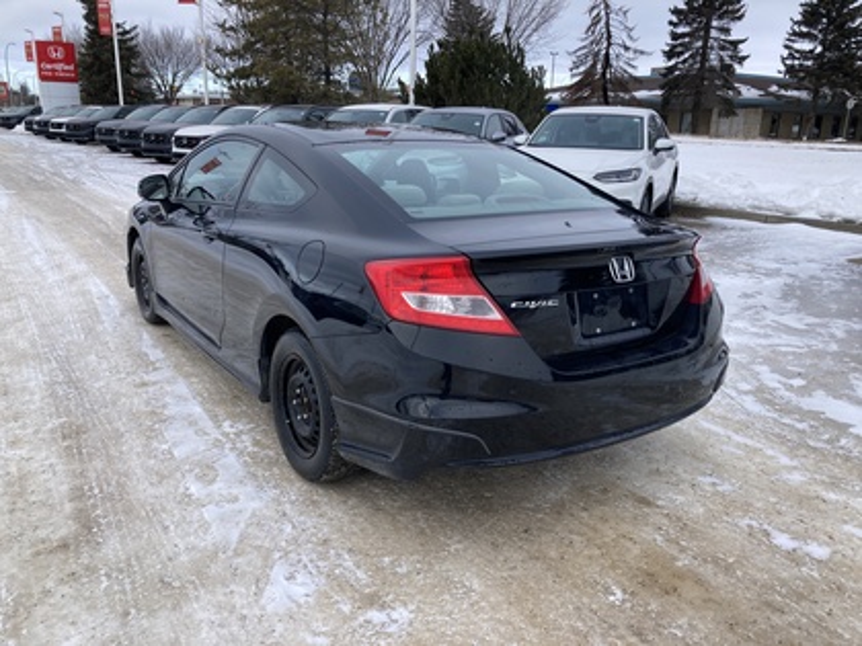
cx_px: 431
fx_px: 697
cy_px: 323
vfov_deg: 49.7
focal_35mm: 28
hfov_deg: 63.4
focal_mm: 3.99
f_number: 1.8
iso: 20
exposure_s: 1/648
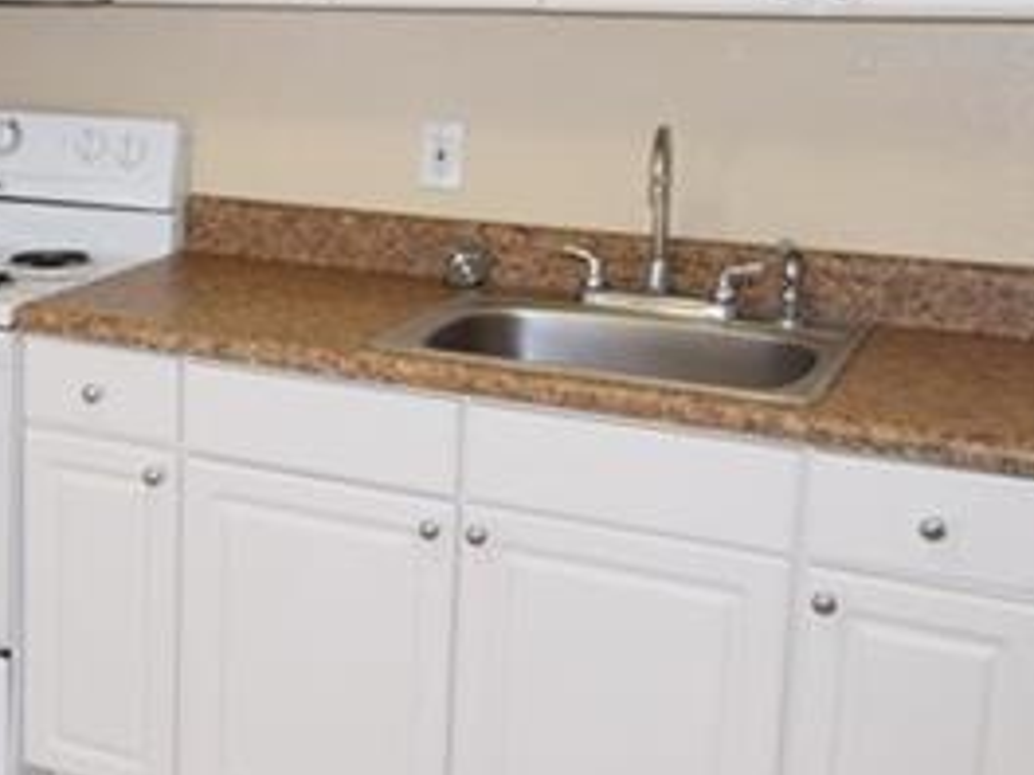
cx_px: 31
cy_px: 245
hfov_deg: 32.0
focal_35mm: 56
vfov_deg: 25.9
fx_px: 1673
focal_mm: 10
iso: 800
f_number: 4.5
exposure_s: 1/80
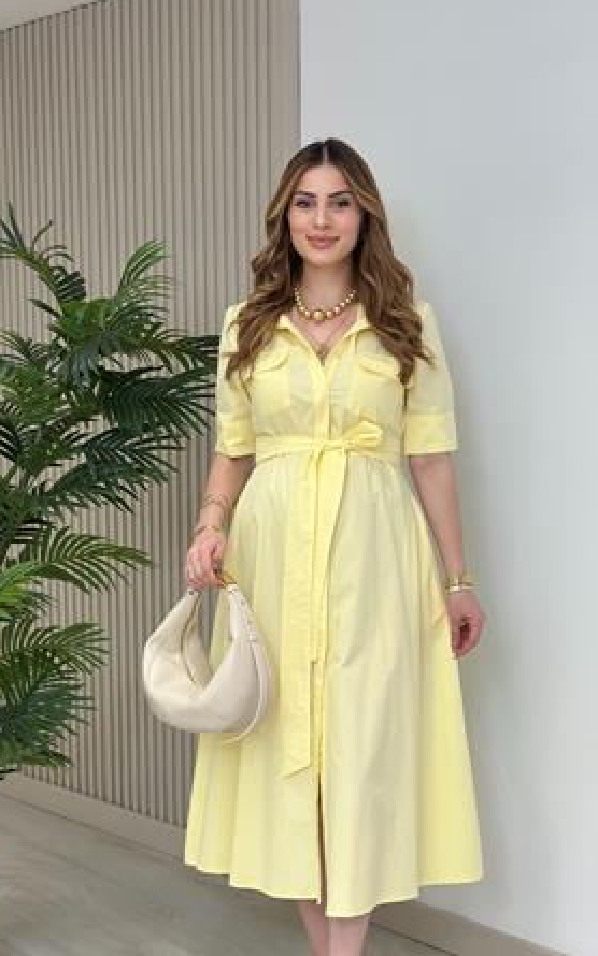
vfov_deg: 33.4
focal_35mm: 61
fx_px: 1591
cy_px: 549
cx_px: 342
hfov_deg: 21.3
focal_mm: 6.86
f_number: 1.78
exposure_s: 1/305
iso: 80
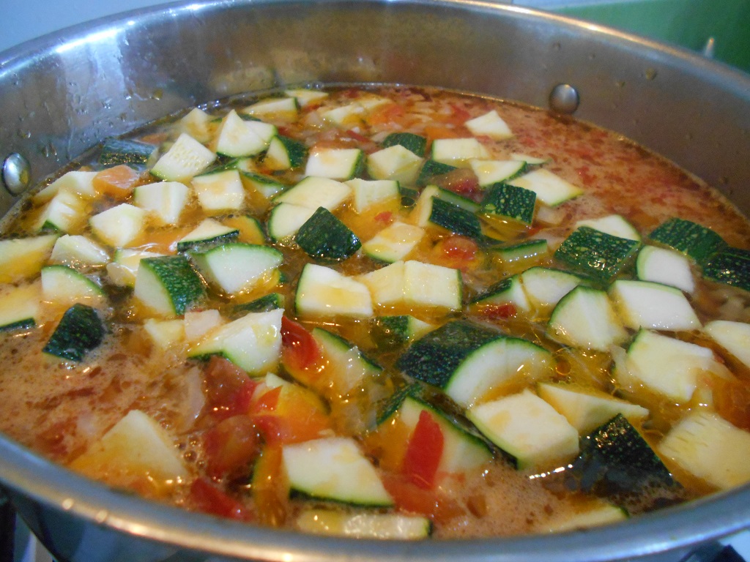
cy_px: 281
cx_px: 375
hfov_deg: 67.3
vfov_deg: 53.1
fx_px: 563
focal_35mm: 26
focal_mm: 4.6
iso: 800
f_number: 3.2
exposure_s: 1/40
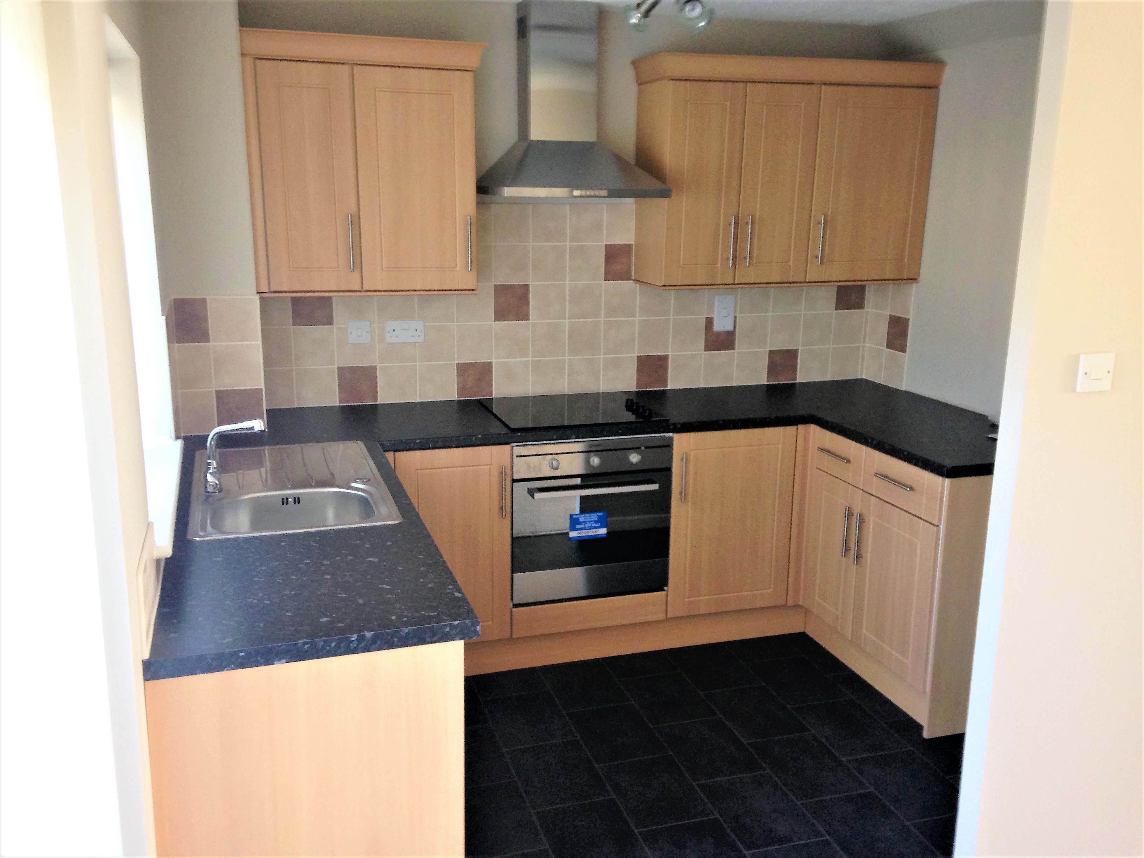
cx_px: 572
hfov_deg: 55.4
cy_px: 429
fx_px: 1091
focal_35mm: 33
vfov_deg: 42.9
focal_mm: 4.12
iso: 100
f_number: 2.4
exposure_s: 1/20
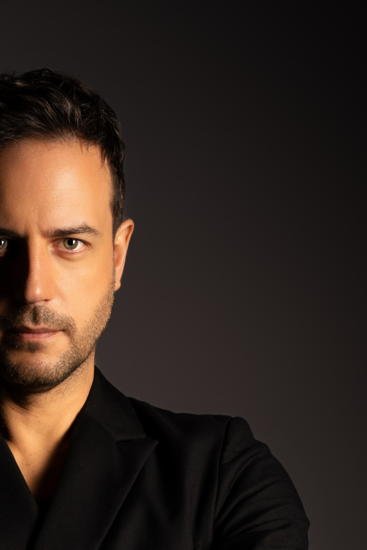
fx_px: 1323
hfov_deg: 15.6
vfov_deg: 22.9
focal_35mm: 87
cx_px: 43
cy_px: 488
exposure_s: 1/160
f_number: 11
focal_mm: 45.3
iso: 100
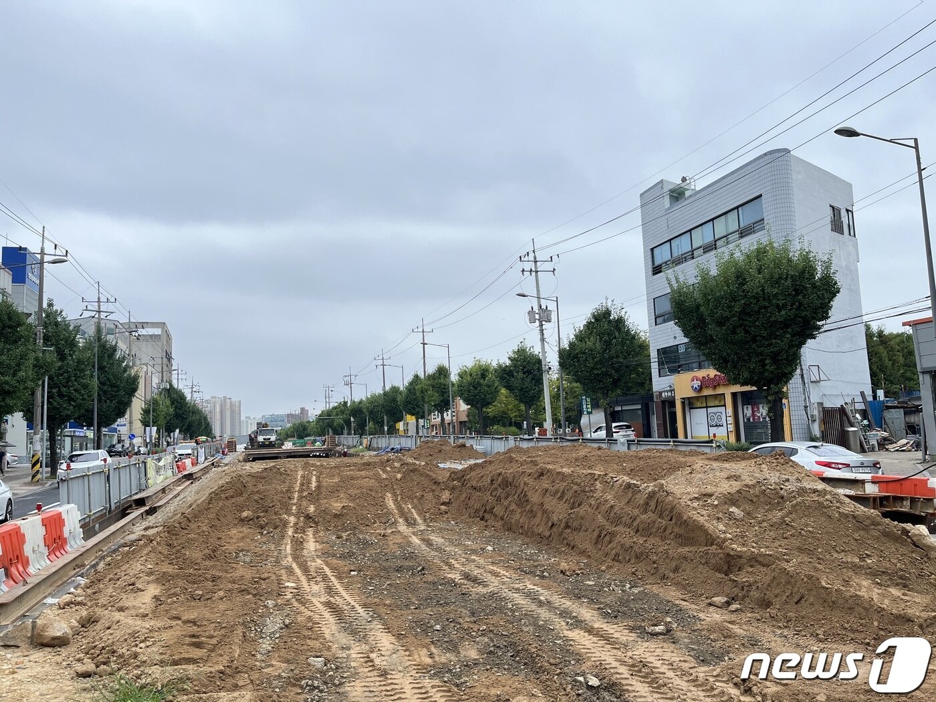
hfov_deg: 67.3
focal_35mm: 26
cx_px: 468
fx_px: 703
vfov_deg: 53.1
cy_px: 351
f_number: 1.6
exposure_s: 1/705
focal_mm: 5.1
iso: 50
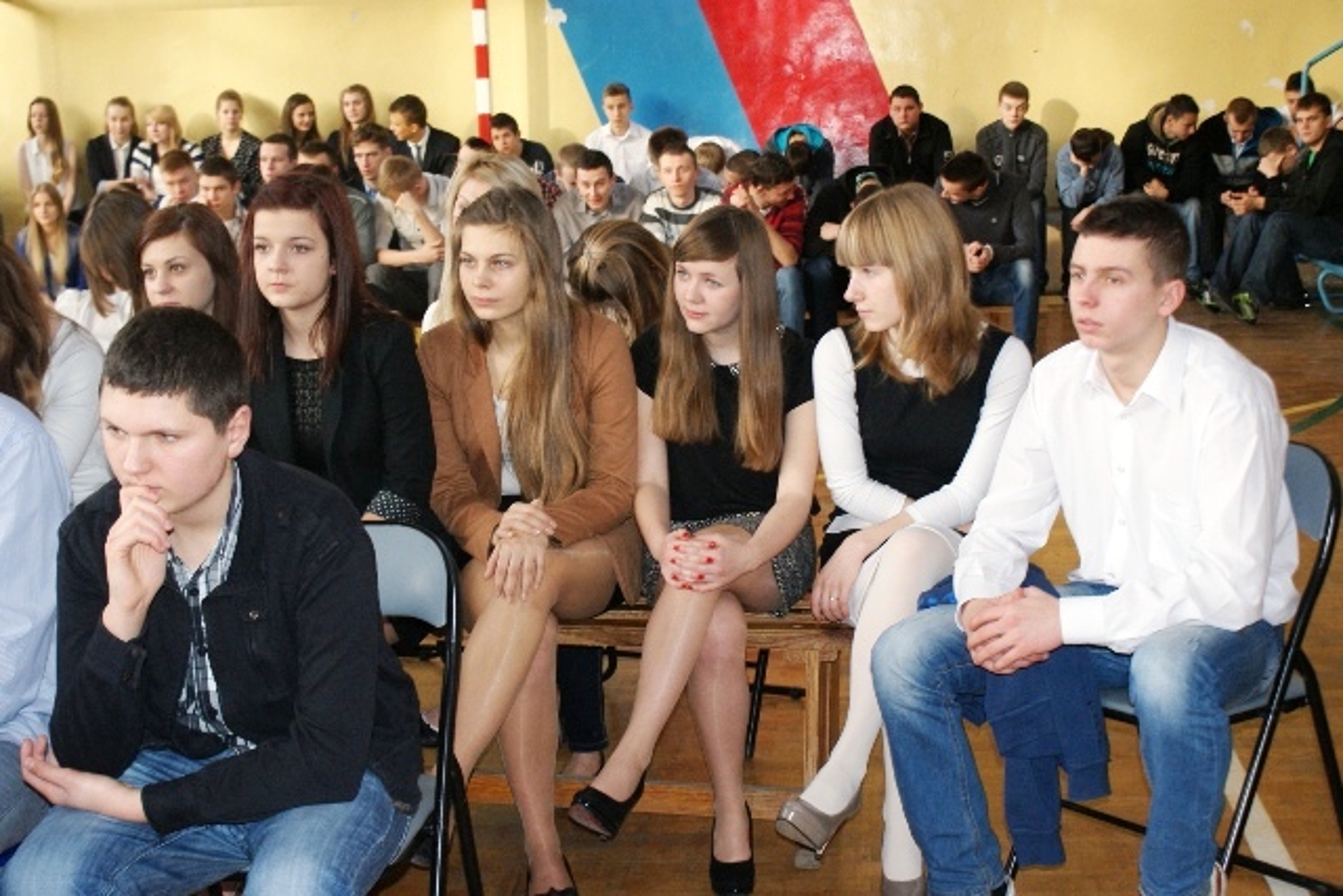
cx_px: 672
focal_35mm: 52
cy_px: 448
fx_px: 1959
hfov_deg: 37.8
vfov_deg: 25.8
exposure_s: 1/60
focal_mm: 35
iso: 400
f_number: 5.6
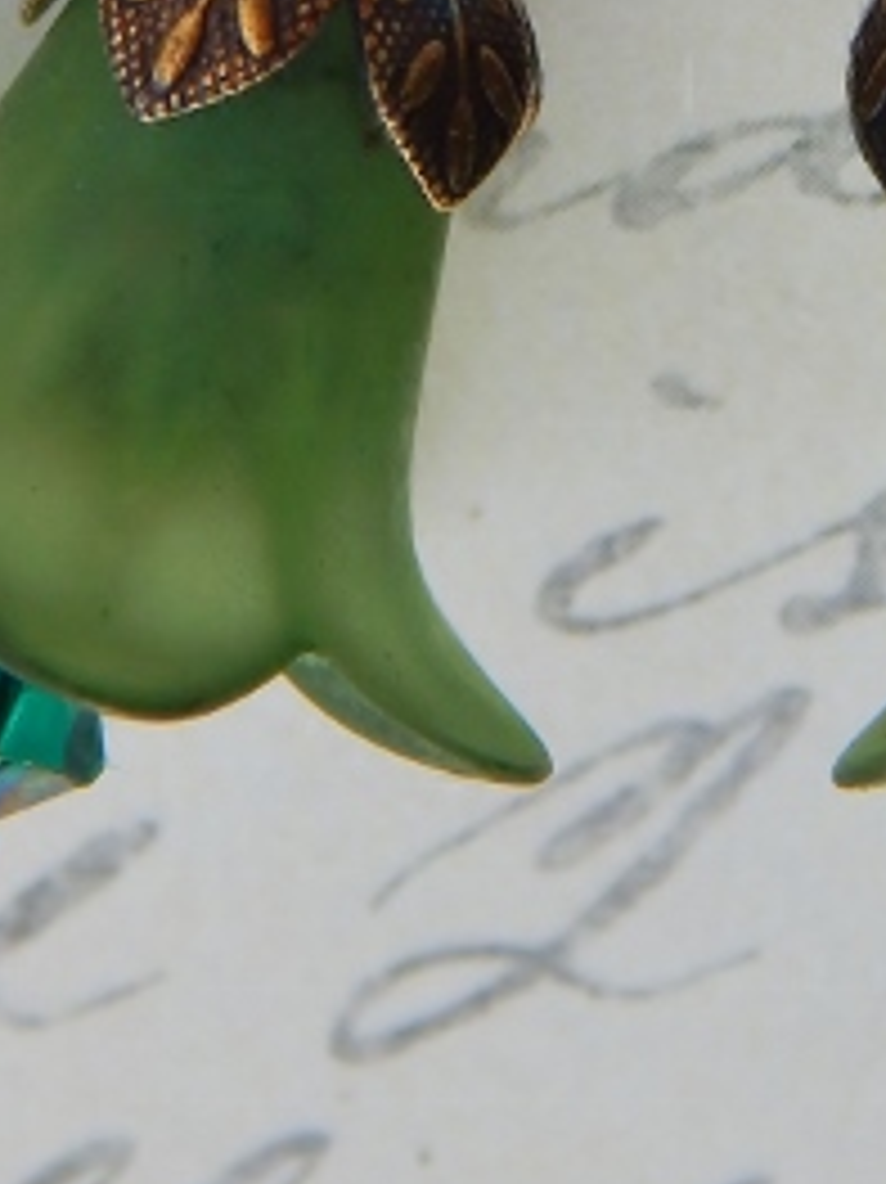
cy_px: -342
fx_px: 7787
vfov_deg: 8.6
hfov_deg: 6.5
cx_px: 693
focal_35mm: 228
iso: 125
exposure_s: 1/320
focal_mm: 13.5
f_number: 4.2
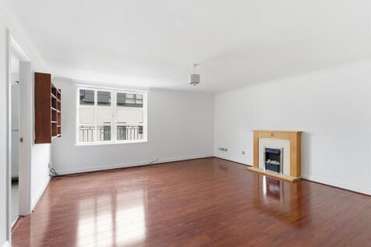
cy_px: 124
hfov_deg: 93.3
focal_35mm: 17
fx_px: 175
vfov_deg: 70.4
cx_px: 186
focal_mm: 17
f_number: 8
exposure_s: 1/15
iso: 250
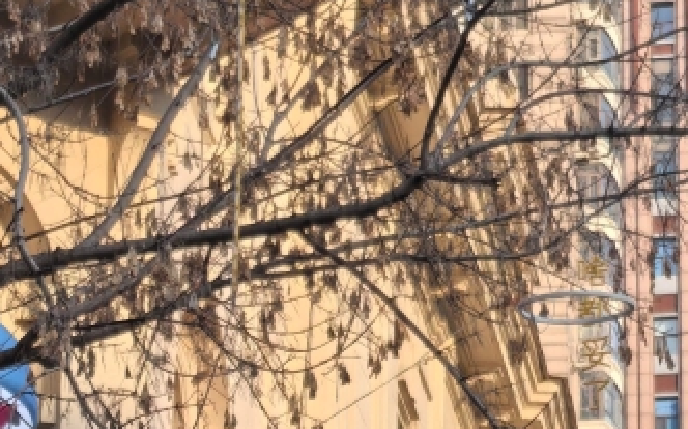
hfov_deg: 10.1
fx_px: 3879
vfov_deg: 6.3
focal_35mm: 207
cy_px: 589
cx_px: 228
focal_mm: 5.75
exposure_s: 1/2500
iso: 50
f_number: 1.4
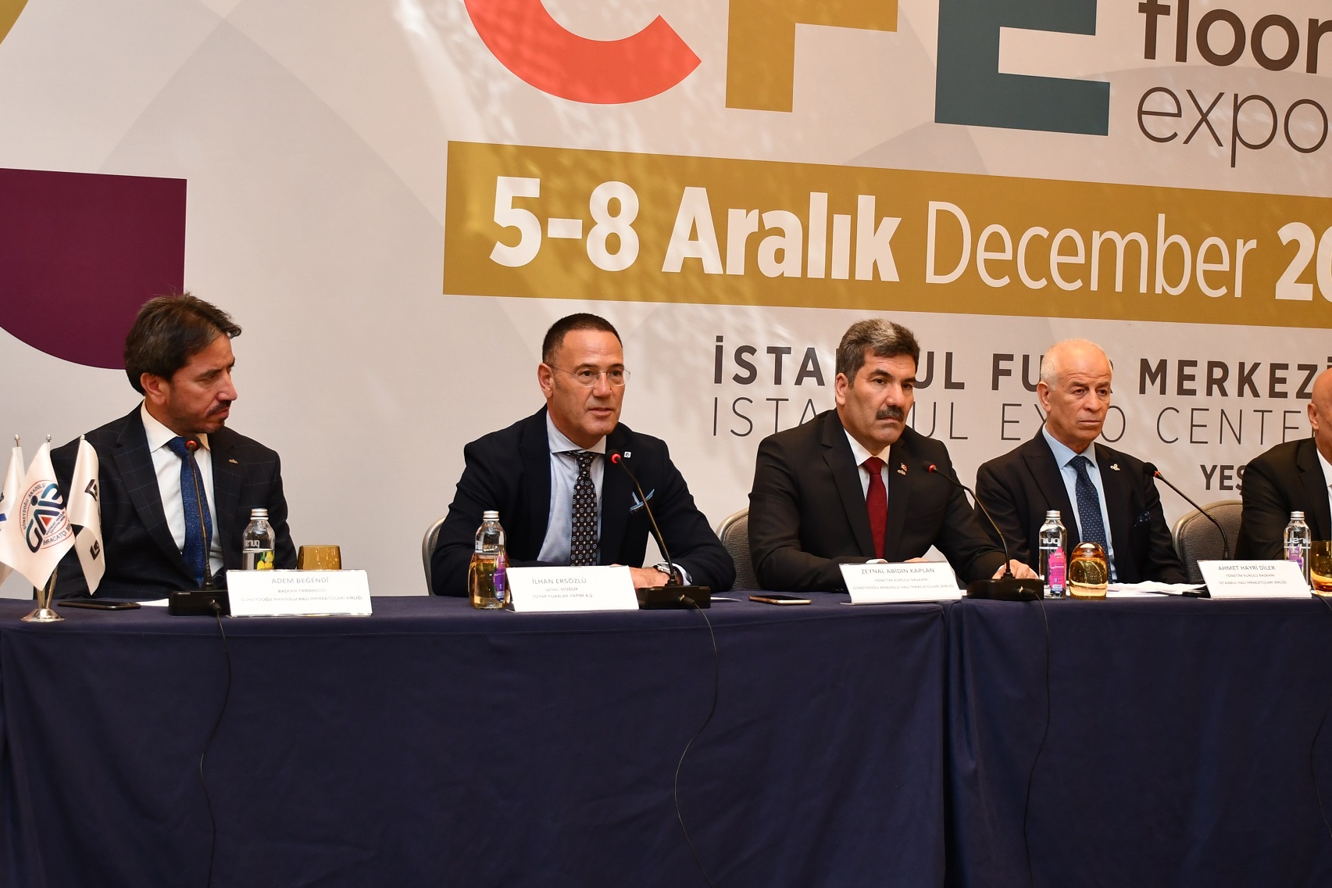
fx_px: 2441
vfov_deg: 20.6
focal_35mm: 66
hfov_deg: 30.5
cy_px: 371
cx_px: 775
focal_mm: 30
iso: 800
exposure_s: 1/60
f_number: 4
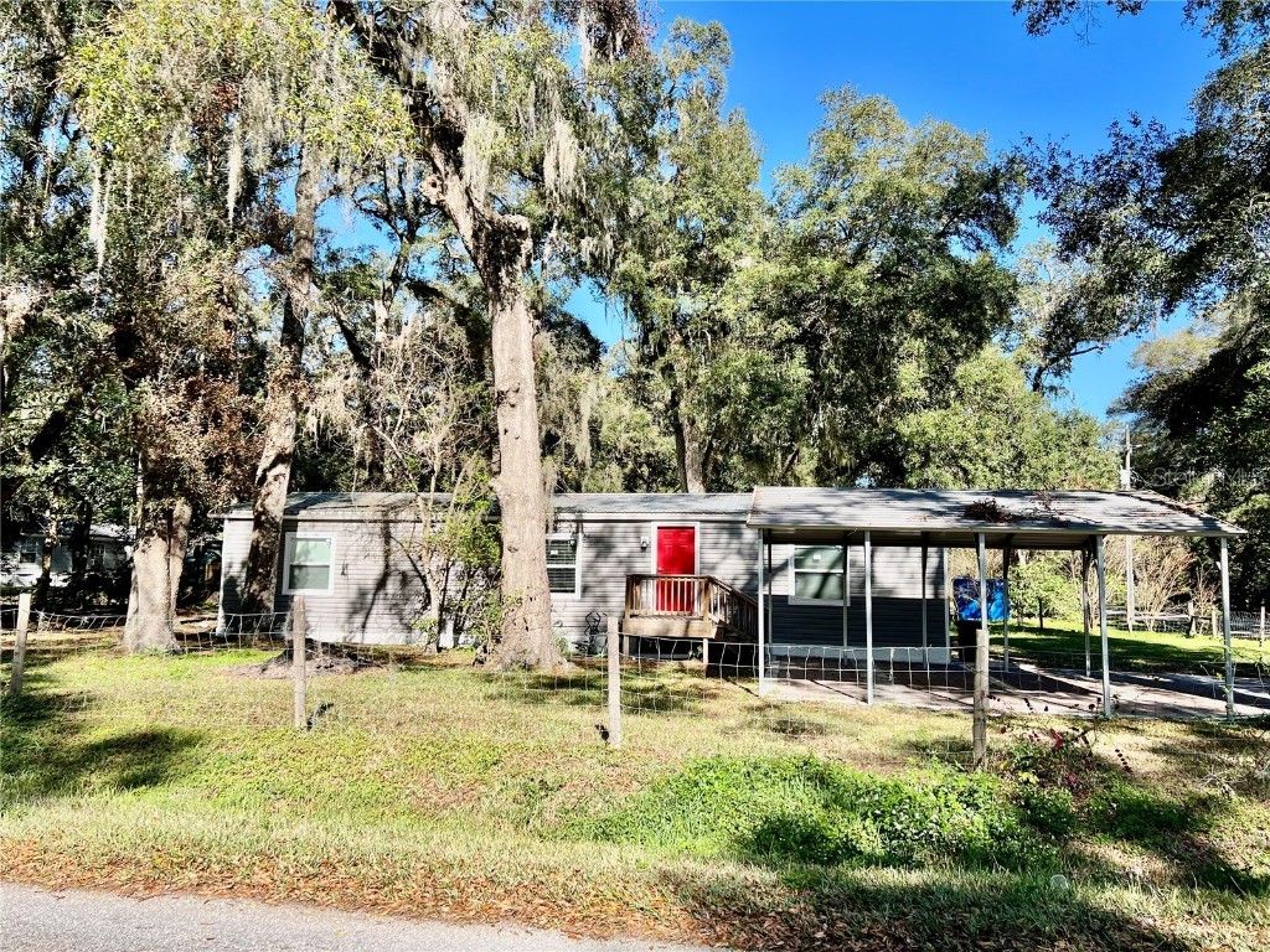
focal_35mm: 26
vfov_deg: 53.1
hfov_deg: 67.3
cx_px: 635
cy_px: 476
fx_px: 954
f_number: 1.5
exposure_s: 1/1972
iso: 50
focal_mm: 5.7
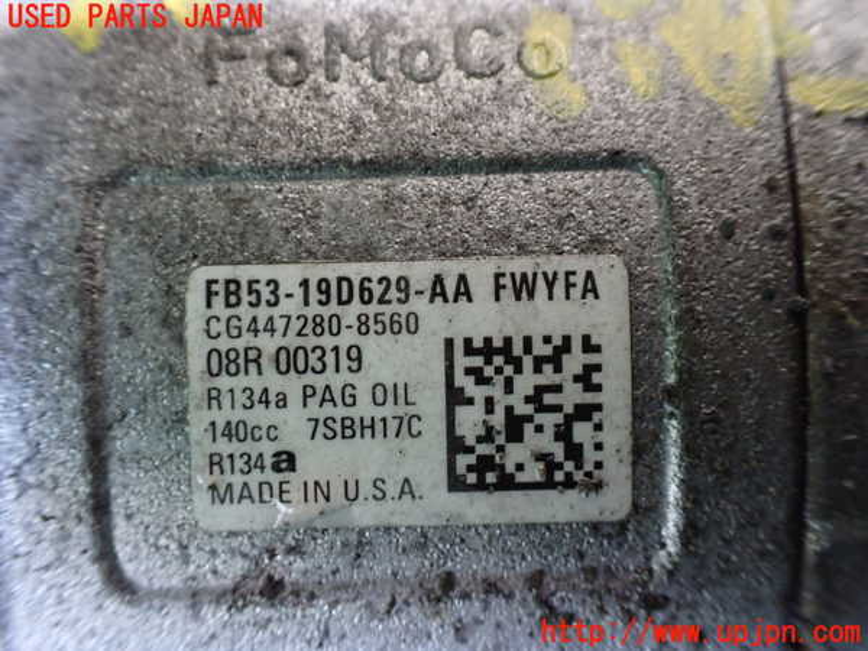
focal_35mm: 30
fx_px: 752
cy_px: 326
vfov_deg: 46.8
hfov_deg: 60.0
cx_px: 434
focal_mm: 5.4
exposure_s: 1/30
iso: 800
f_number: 2.3
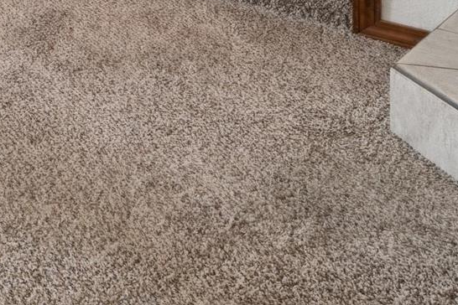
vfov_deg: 12.0
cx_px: -532
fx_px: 1159
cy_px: -429
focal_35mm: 91
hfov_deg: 15.8
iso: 400
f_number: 13
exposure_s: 1/8
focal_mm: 16.2
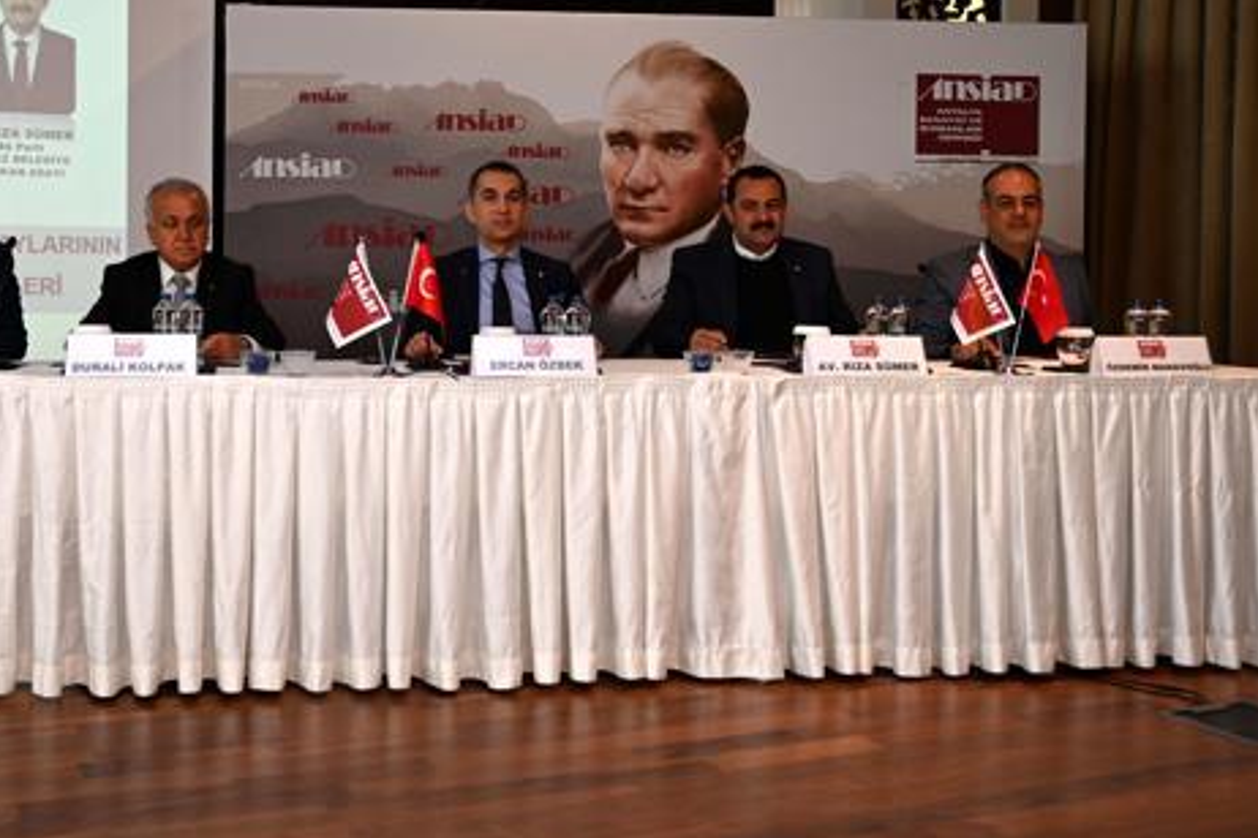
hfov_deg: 44.1
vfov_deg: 30.3
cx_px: 468
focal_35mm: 44
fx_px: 1537
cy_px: 291
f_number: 4
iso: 450
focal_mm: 33
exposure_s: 1/60
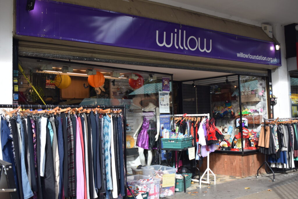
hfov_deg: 49.5
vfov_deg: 34.2
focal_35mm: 39
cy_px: 100
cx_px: 149
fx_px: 323
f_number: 5.6
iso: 400
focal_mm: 26
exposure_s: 1/250
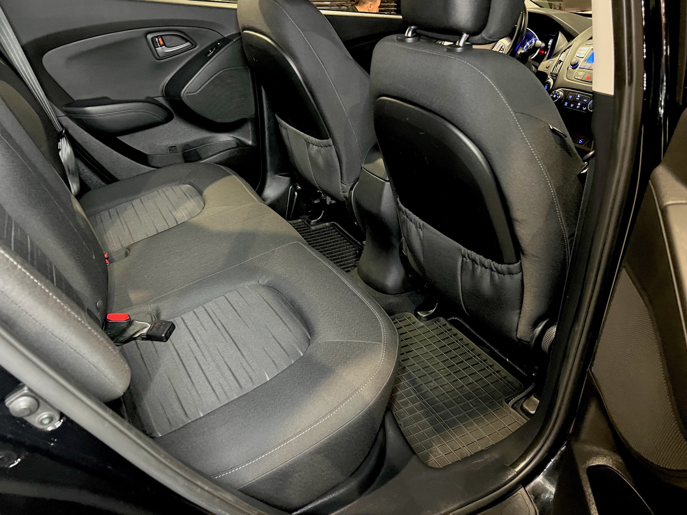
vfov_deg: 53.1
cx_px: 344
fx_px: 516
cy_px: 258
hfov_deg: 67.3
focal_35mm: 26
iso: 800
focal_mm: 5.7
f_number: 1.5
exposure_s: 1/30
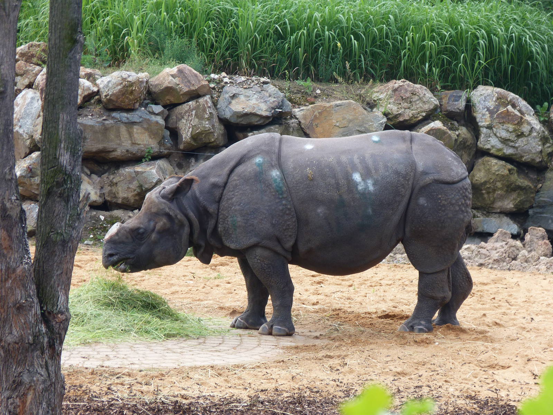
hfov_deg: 4.7
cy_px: 208
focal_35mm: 418
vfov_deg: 3.6
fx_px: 6678
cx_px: 276
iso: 80
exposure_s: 1/125
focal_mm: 75.2
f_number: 4.3
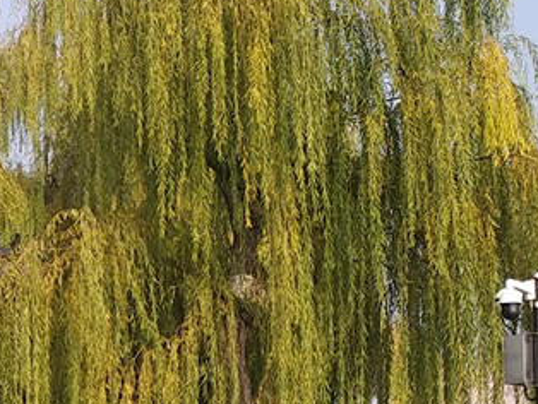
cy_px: 353
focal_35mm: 98
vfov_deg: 15.0
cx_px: -531
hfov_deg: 15.8
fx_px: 1524
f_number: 2.2
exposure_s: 1/654
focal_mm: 3.81
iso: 100
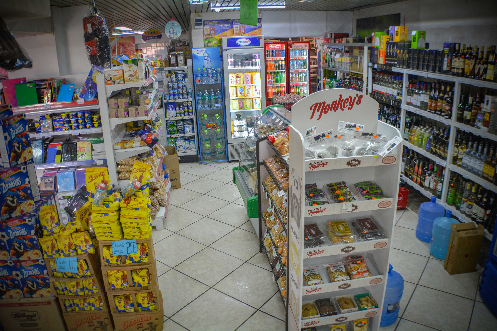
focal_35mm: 34
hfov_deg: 55.1
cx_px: 248
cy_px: 166
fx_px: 476
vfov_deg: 38.4
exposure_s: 1/50
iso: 800
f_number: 3.8
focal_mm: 23
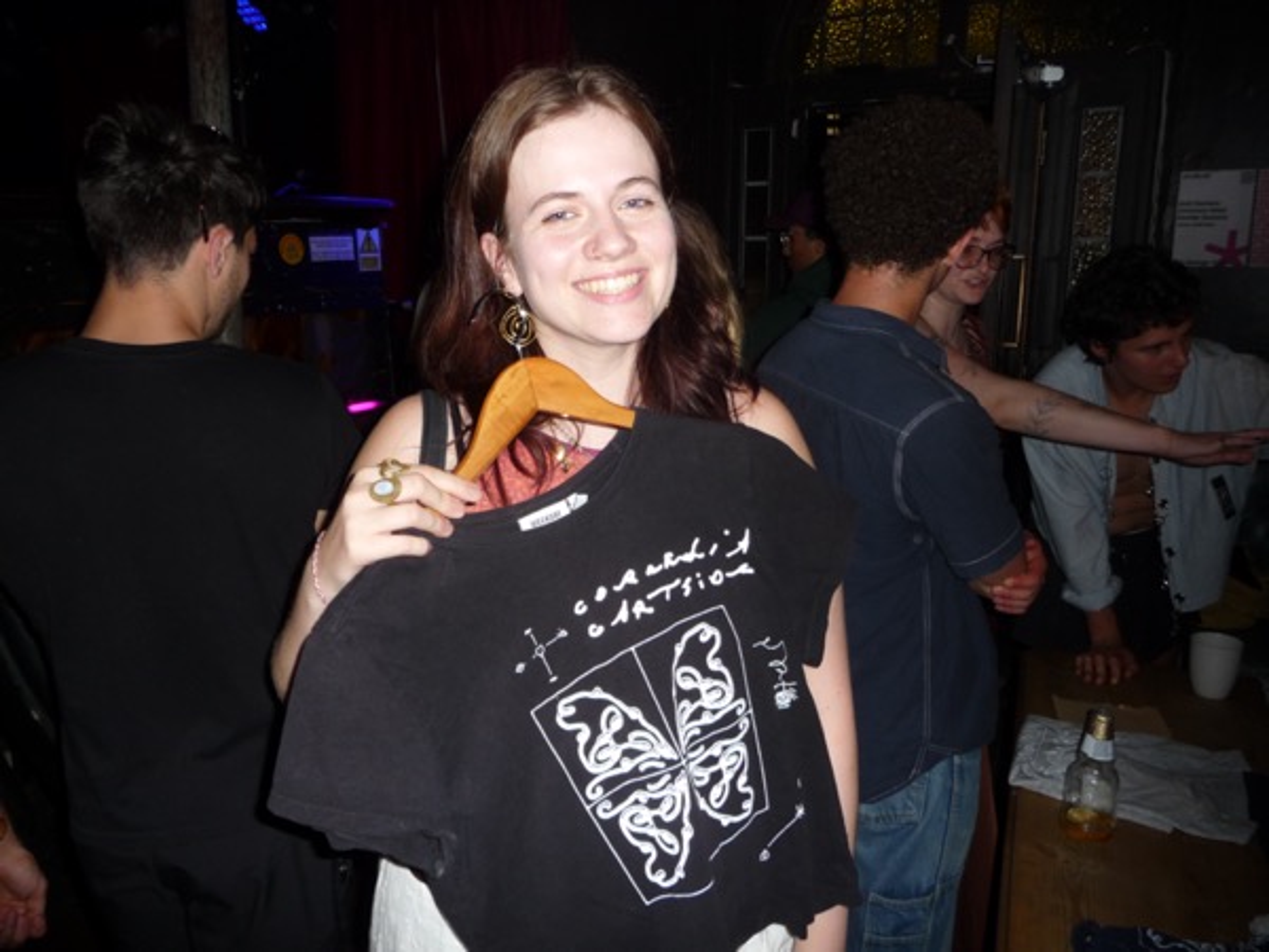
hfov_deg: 63.4
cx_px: 634
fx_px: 1026
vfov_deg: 49.7
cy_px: 476
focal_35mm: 28
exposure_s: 1/30
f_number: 3.3
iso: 100
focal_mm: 4.7
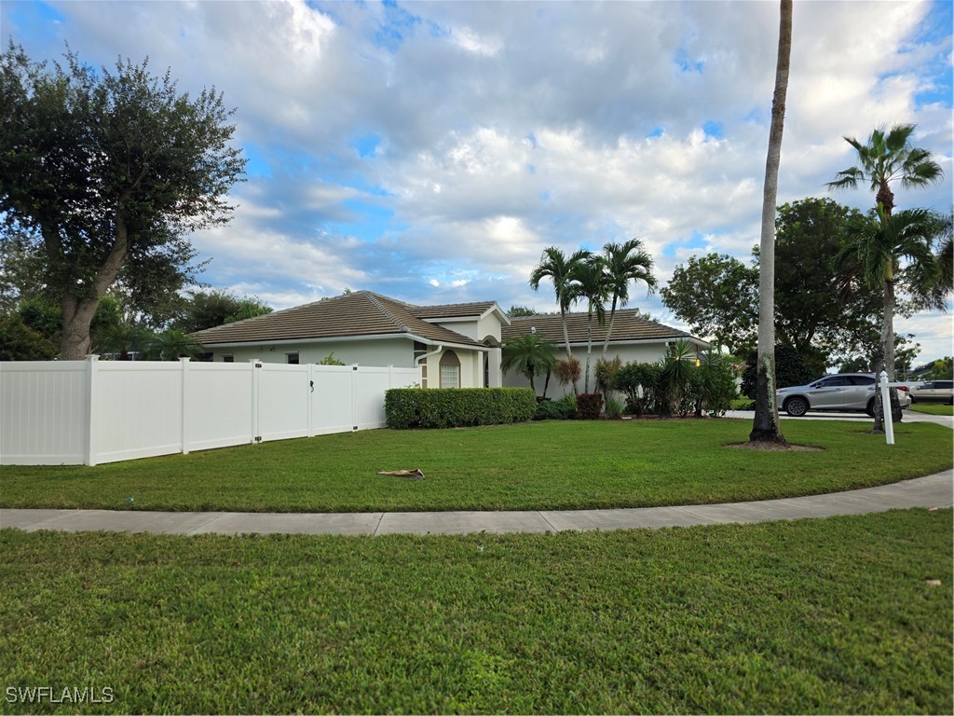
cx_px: 477
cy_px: 358
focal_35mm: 23
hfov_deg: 73.9
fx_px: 634
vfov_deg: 58.9
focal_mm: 6.3
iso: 80
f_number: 1.7
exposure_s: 1/2111
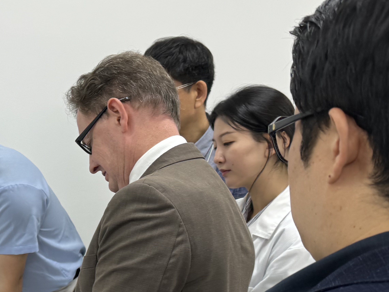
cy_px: 269
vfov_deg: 23.7
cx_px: 7
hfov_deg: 30.1
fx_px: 674
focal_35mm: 60
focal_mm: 6.76
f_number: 1.78
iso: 100
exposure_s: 1/120
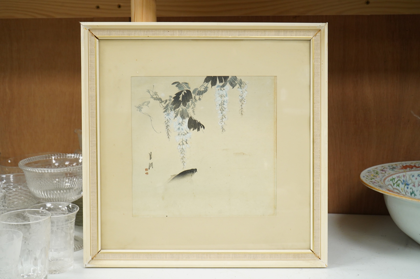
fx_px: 583
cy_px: 140
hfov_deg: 39.6
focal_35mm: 50
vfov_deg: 26.9
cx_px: 210
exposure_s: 1/80
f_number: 8
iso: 2500
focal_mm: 50
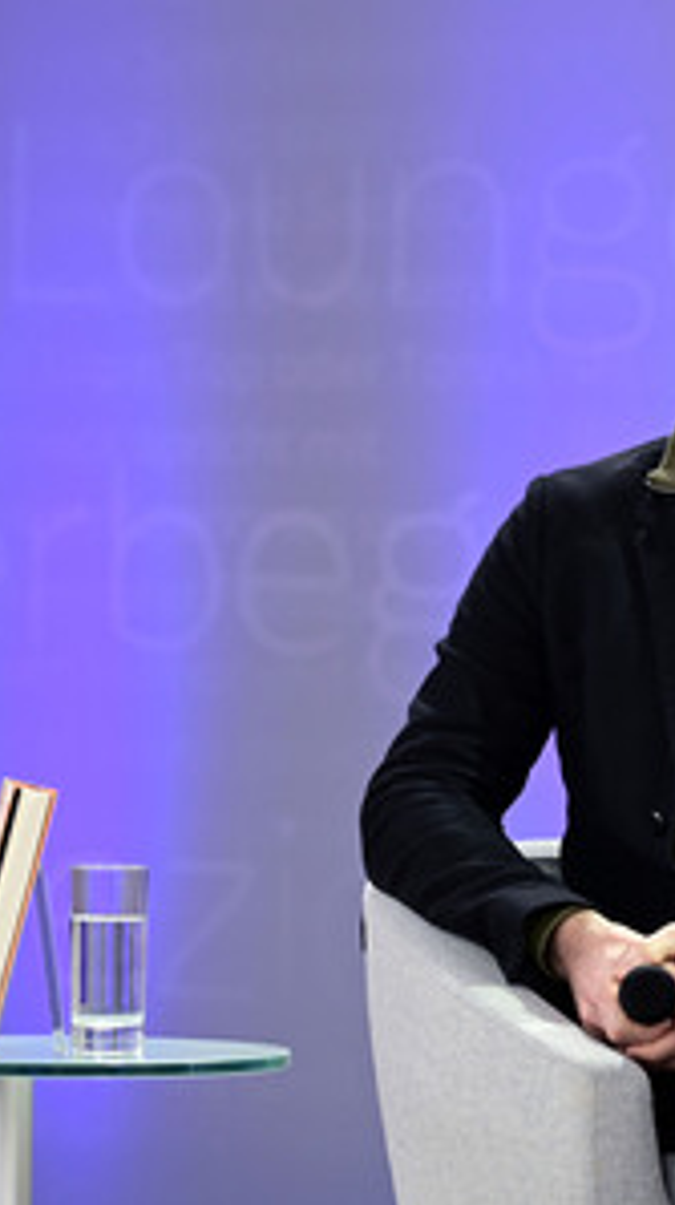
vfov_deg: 9.4
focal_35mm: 230
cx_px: 786
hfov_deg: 5.2
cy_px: 602
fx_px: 7339
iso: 500
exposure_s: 1/320
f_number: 3.5
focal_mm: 145
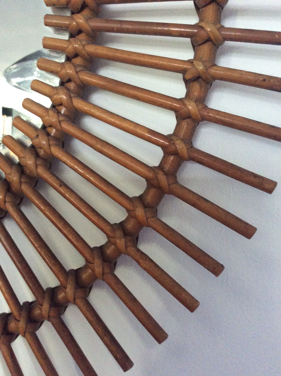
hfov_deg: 44.1
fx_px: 347
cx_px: 140
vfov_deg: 56.9
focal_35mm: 32
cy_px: 188
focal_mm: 3.3
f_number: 2.4
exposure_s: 1/20
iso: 320
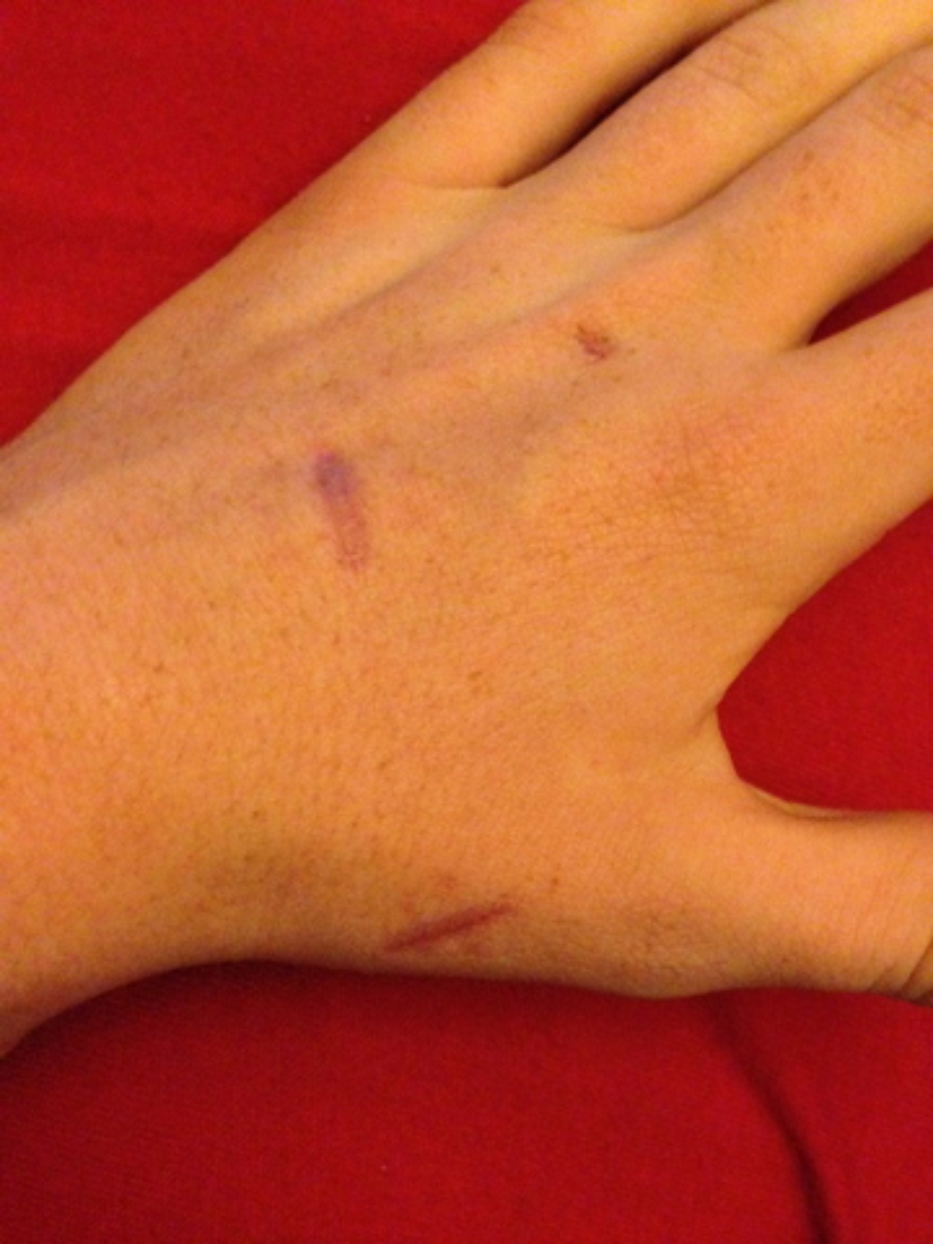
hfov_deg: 42.9
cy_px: 622
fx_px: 1186
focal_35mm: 33
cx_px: 466
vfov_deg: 55.4
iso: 800
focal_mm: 4.12
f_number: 2.4
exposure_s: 1/15
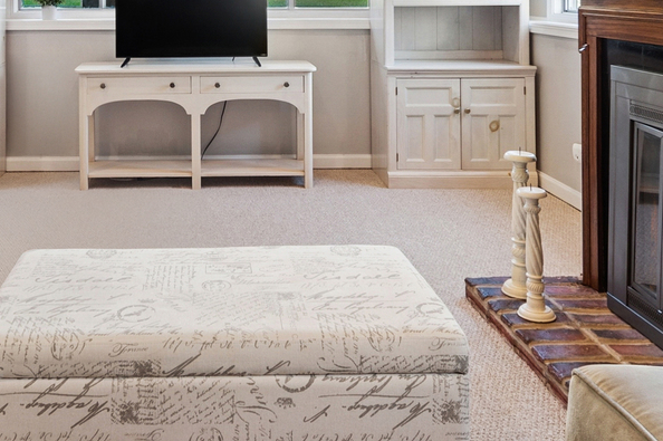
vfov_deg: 30.0
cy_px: -17
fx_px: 754
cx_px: 168
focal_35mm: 41
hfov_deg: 45.8
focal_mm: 15
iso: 400
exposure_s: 1/30
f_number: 8
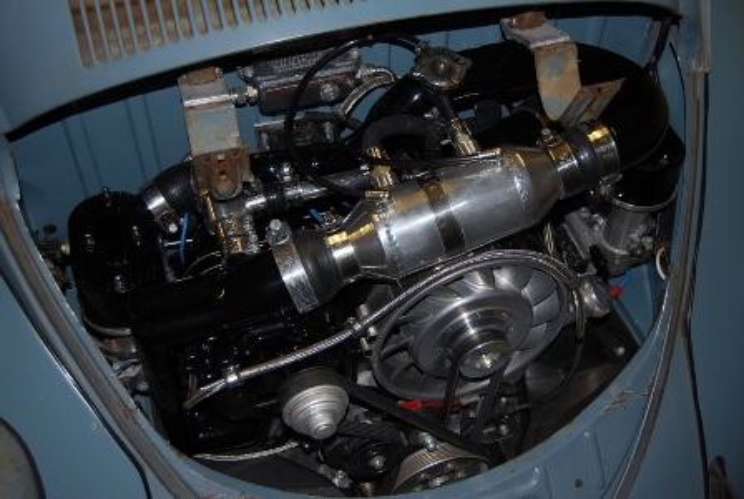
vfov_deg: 34.3
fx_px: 807
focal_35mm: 39
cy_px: 250
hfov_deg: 49.5
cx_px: 372
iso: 200
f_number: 4.2
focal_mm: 26
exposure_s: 1/60
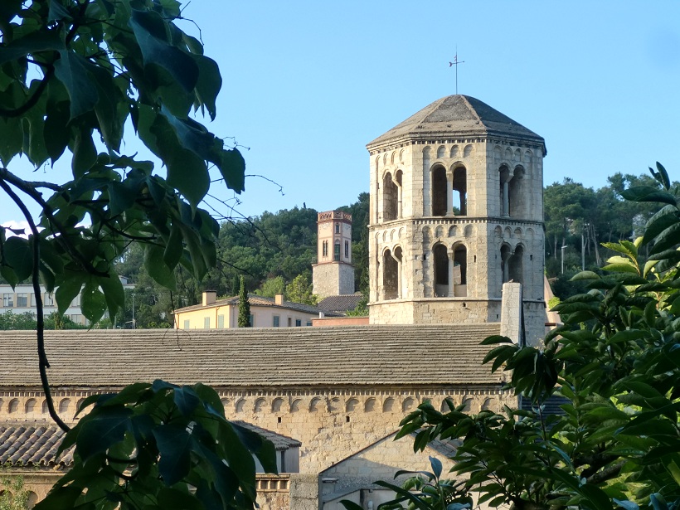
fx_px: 1434
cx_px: 340
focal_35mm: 73
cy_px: 255
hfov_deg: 26.7
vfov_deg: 20.2
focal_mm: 13.1
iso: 64
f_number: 4.6
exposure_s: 1/160
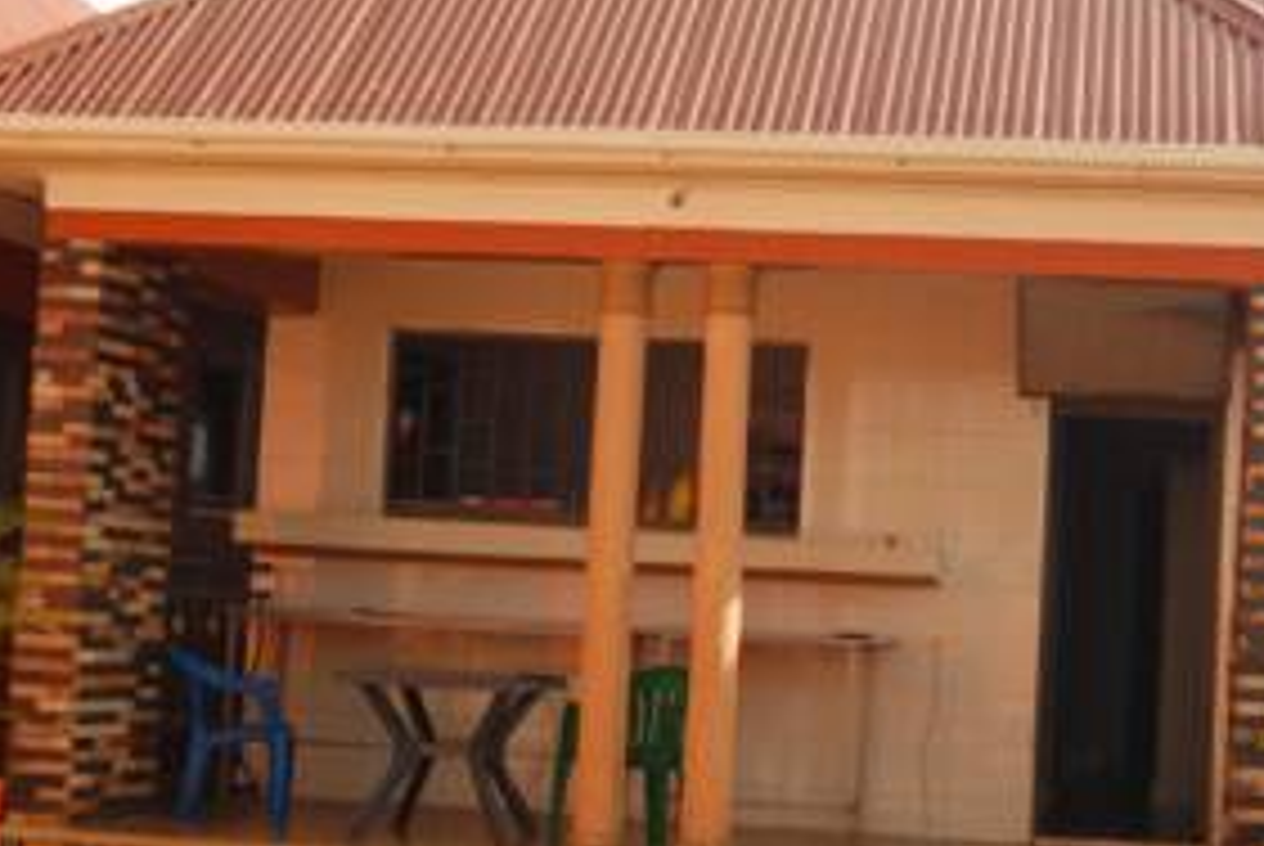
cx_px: 891
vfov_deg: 20.4
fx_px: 2355
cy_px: 446
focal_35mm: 67
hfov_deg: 29.7
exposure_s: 1/200
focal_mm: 28
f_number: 3.3
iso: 400
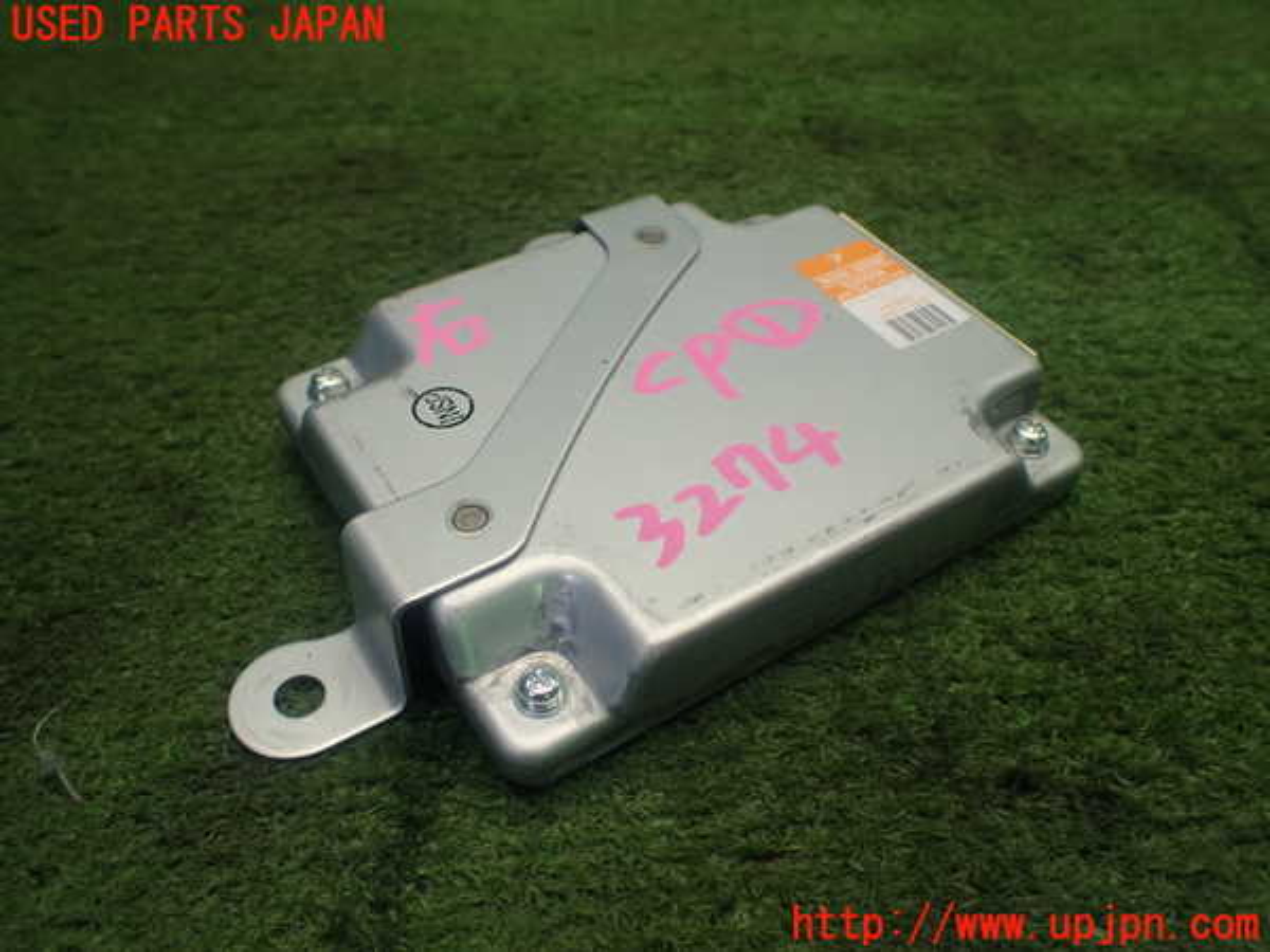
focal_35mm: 30
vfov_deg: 46.8
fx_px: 1101
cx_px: 635
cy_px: 476
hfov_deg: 60.0
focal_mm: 5.4
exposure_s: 1/125
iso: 200
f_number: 2.3
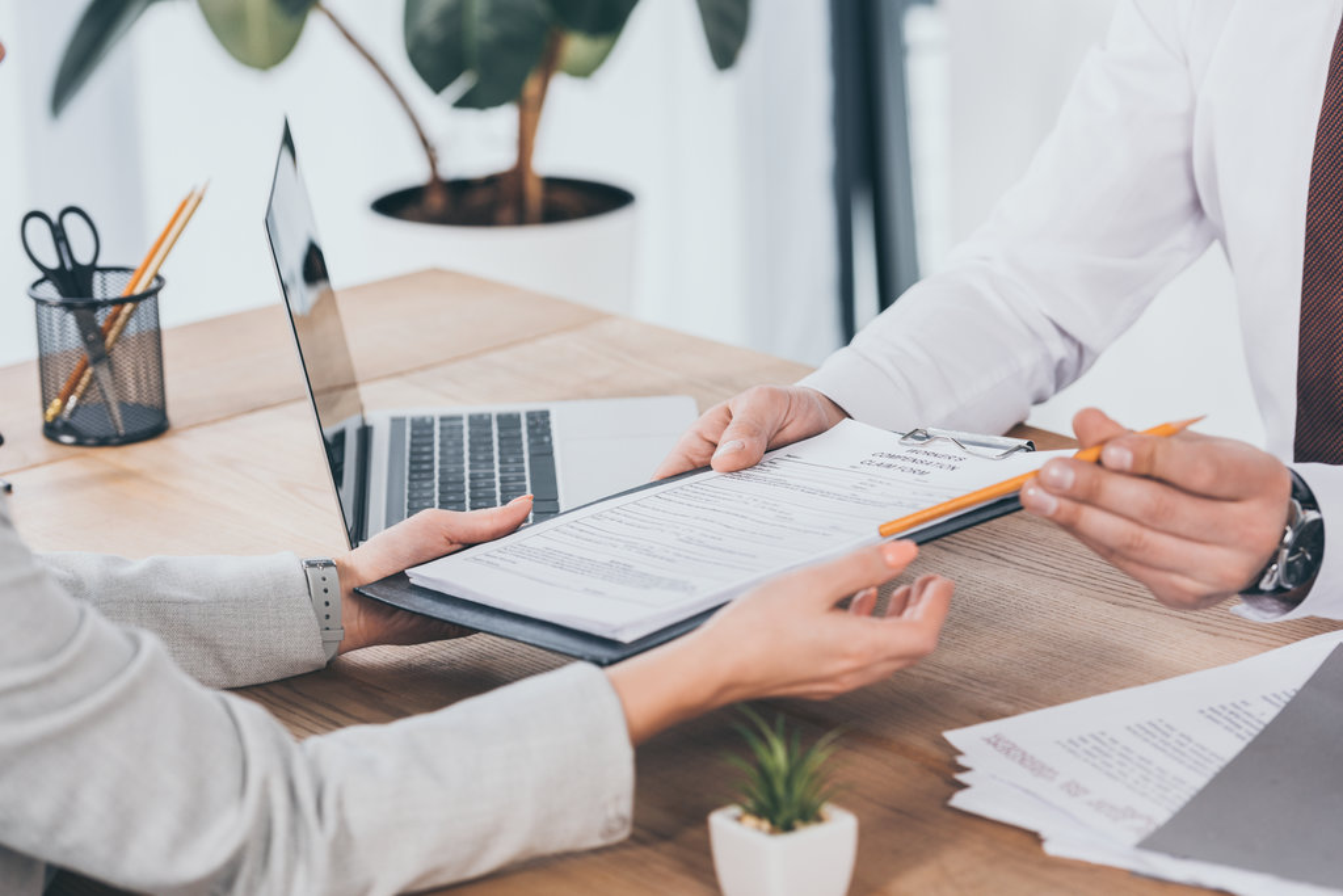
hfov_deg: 18.6
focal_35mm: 110
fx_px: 4104
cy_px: 448
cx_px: 672
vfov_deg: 12.5
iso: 125
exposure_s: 1/160
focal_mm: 110
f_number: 4.5
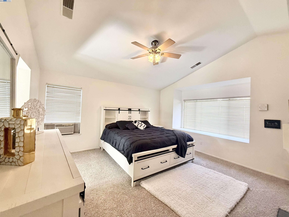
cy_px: 108
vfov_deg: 85.7
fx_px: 117
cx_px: 144
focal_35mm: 14
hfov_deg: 102.1
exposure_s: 1/120
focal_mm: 2.22
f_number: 2.2
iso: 250
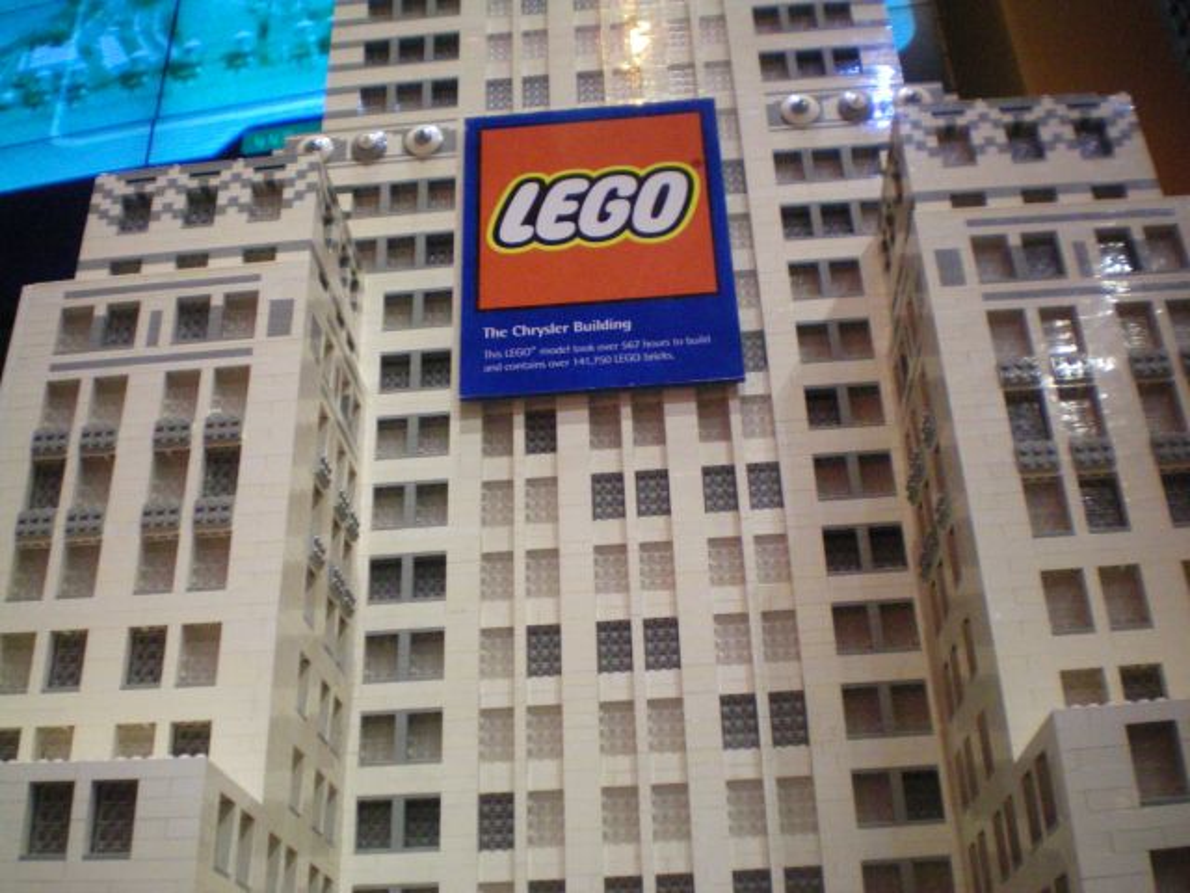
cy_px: 446
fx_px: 1306
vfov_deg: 37.7
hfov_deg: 49.0
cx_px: 595
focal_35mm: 38
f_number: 3.1
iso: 400
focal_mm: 6.3
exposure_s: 1/50
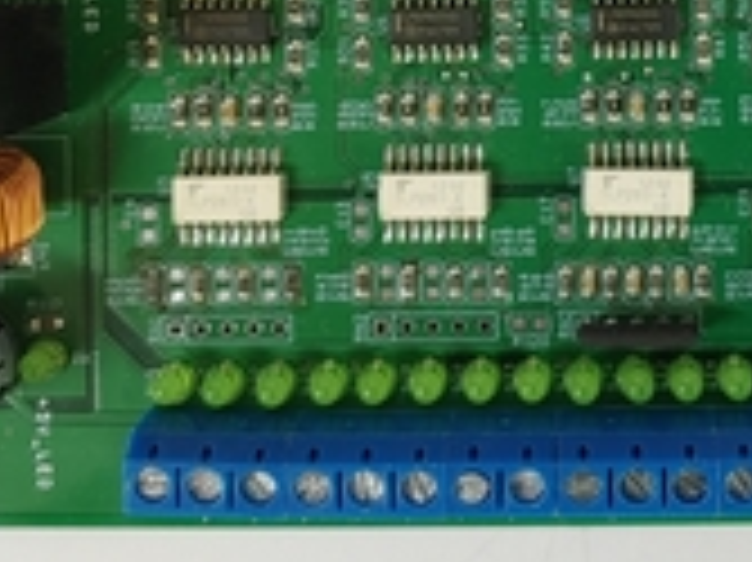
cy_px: -106
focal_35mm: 75
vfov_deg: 18.6
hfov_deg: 25.5
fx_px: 1628
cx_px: 626
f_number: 1.5
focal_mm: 4.23
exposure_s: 1/60
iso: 100
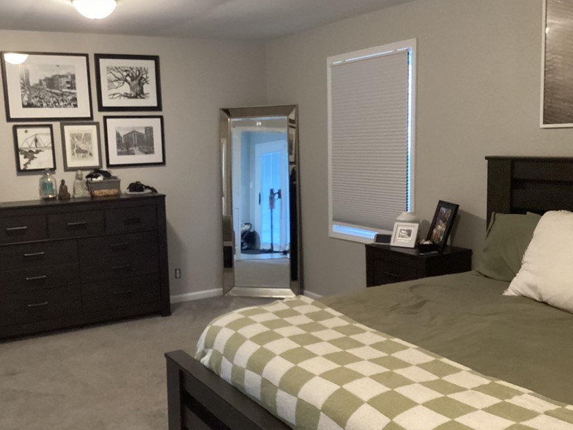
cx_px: 237
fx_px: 629
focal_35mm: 38
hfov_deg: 48.7
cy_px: 237
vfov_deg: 37.7
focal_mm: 3.3
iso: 500
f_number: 2.4
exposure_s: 1/30
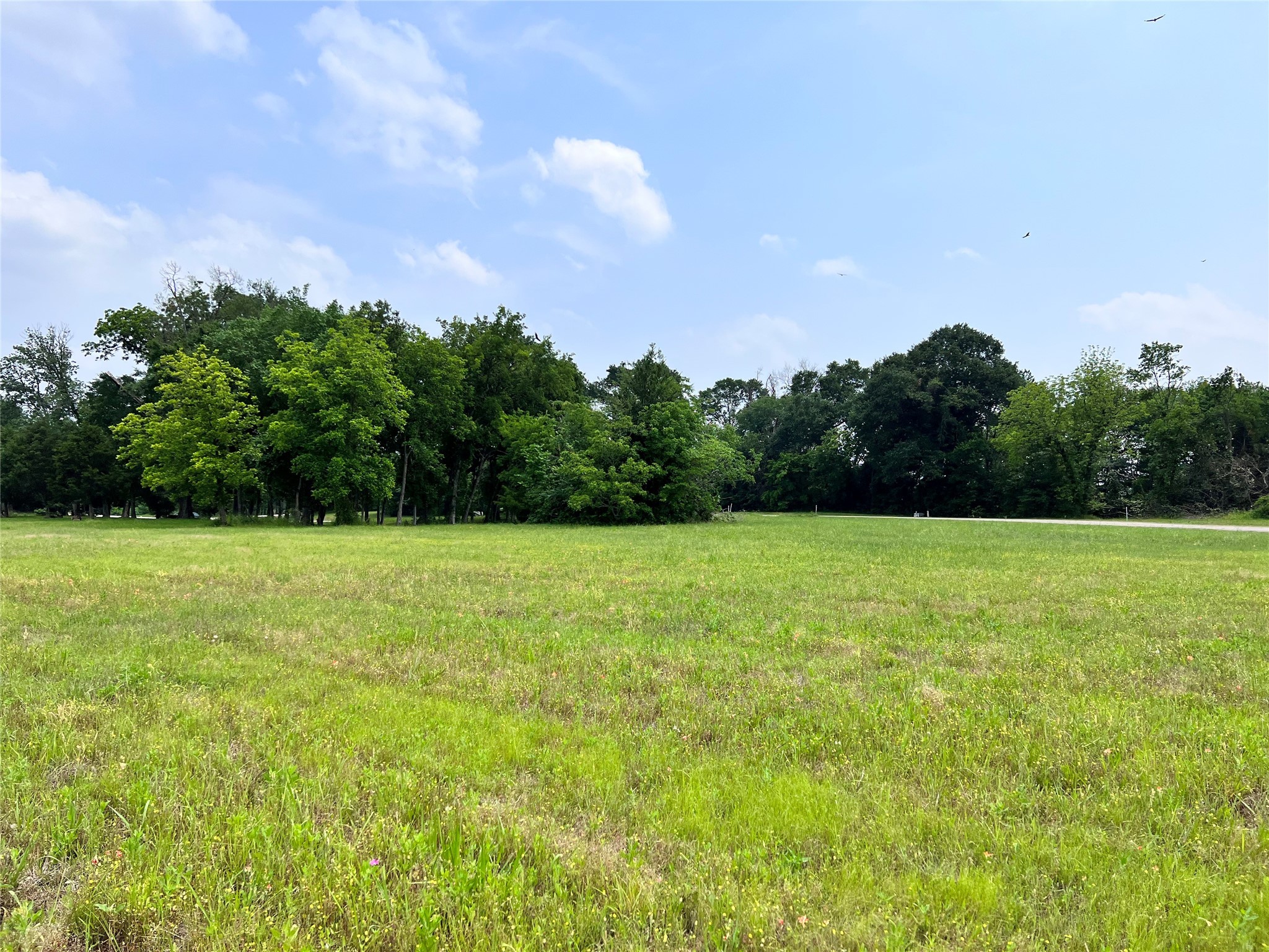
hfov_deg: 67.3
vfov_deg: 53.1
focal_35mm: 26
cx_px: 634
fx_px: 953
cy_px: 476
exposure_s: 1/5587
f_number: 1.5
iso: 50
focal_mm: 5.7
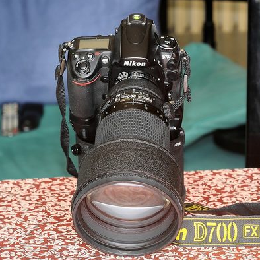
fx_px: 1399
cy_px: 130
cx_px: 141
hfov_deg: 10.6
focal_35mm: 165
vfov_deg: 10.6
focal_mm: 85
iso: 200
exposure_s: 1/15
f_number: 8
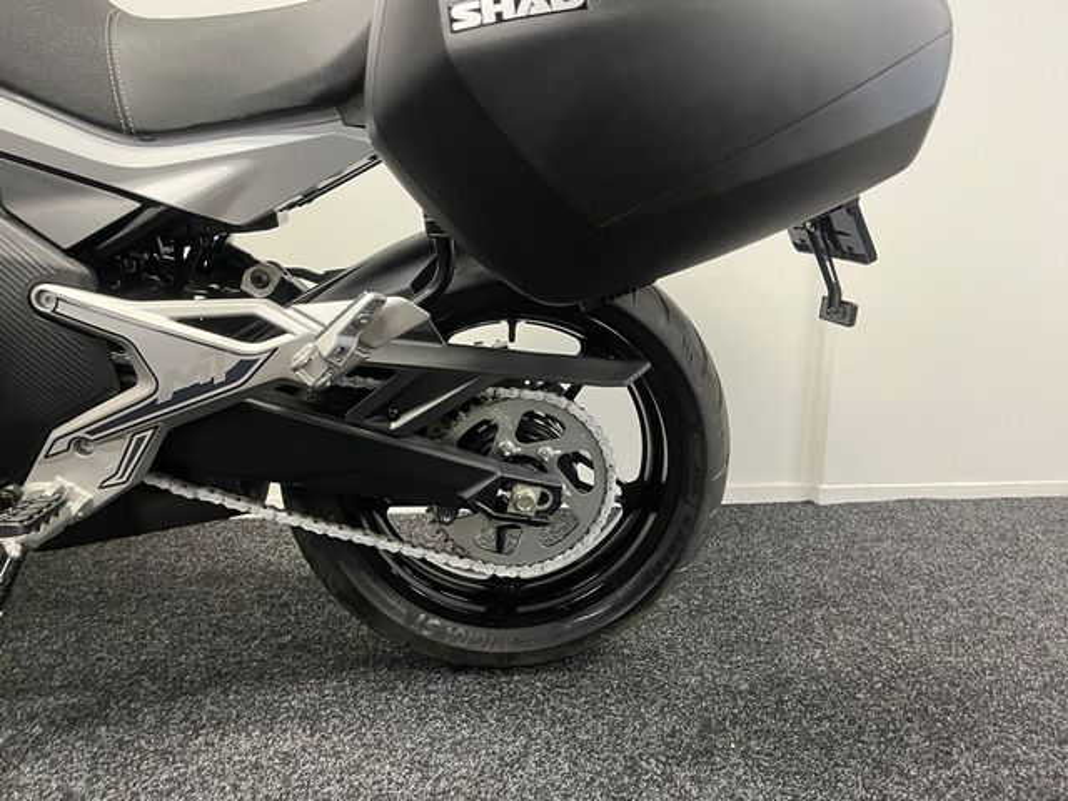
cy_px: 400
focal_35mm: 26
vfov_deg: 53.1
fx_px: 802
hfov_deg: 67.3
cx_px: 534
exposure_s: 1/50
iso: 250
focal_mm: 5.1
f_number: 1.6
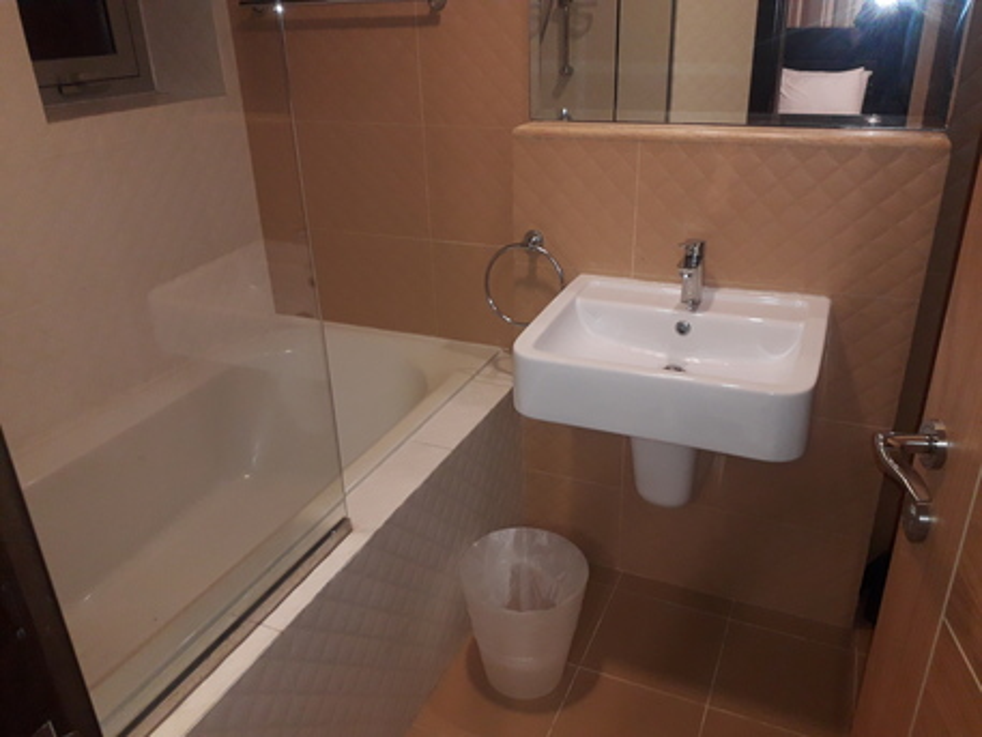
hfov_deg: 65.3
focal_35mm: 27
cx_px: 491
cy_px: 368
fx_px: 766
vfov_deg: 51.4
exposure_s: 1/50
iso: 160
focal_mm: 3.6
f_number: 1.9
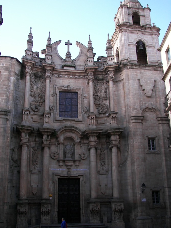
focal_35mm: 41
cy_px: 116
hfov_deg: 35.1
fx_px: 270
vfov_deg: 45.8
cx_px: 74
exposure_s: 1/160
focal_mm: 6
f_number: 2.8
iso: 50
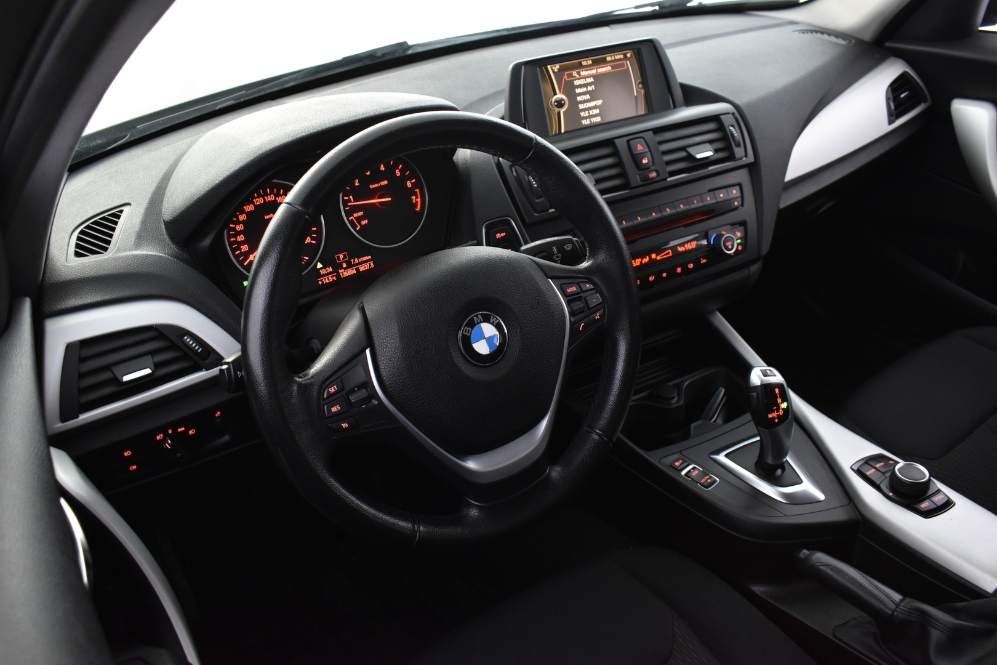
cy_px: 332
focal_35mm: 30
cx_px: 498
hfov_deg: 61.9
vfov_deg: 43.6
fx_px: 831
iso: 1250
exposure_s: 1/8
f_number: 5.6
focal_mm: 20
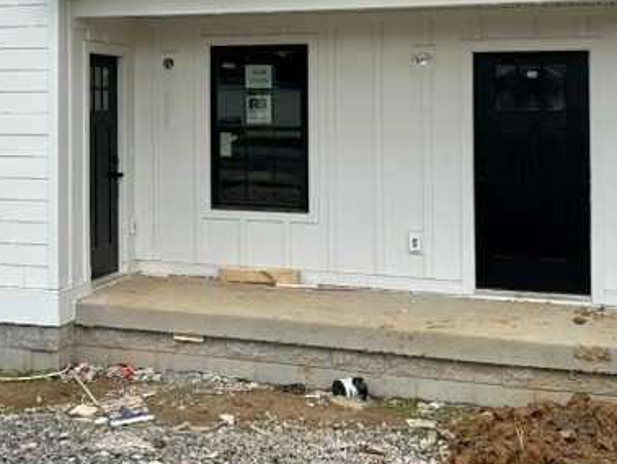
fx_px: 1159
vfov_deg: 22.2
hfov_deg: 28.9
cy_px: 67
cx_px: 96
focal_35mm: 65
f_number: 1.78
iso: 80
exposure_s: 1/3058
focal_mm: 6.86
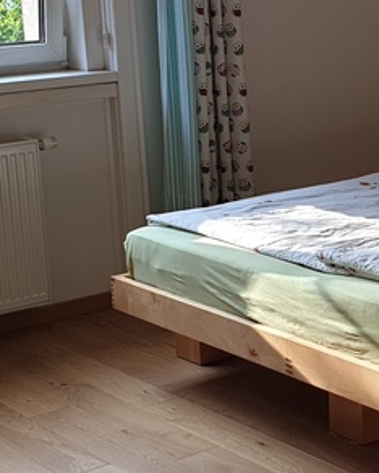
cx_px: 405
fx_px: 1247
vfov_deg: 21.5
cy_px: 248
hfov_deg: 16.8
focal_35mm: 89
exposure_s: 1/102
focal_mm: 4.3
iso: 50
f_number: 2.4
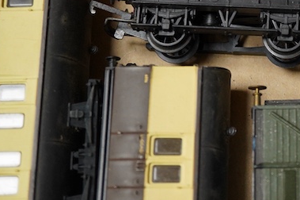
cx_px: 309
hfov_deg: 18.6
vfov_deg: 12.5
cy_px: -23
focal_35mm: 107
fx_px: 891
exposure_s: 1/160
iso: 1250
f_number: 3.5
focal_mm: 30
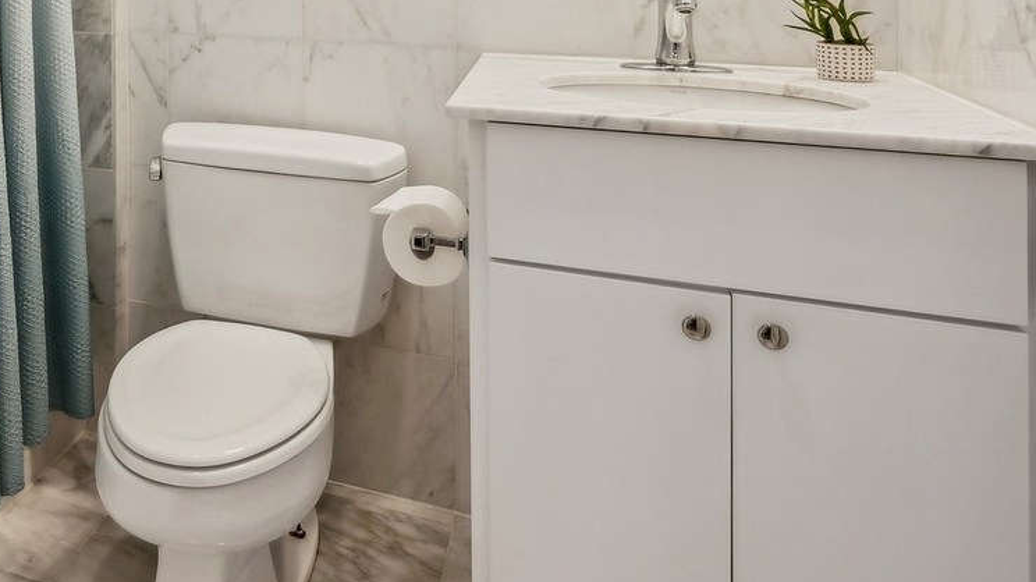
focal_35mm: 32
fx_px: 879
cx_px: 152
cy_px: -19
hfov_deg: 55.0
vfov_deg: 33.1
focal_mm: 14
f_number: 9
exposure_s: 1/6
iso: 100
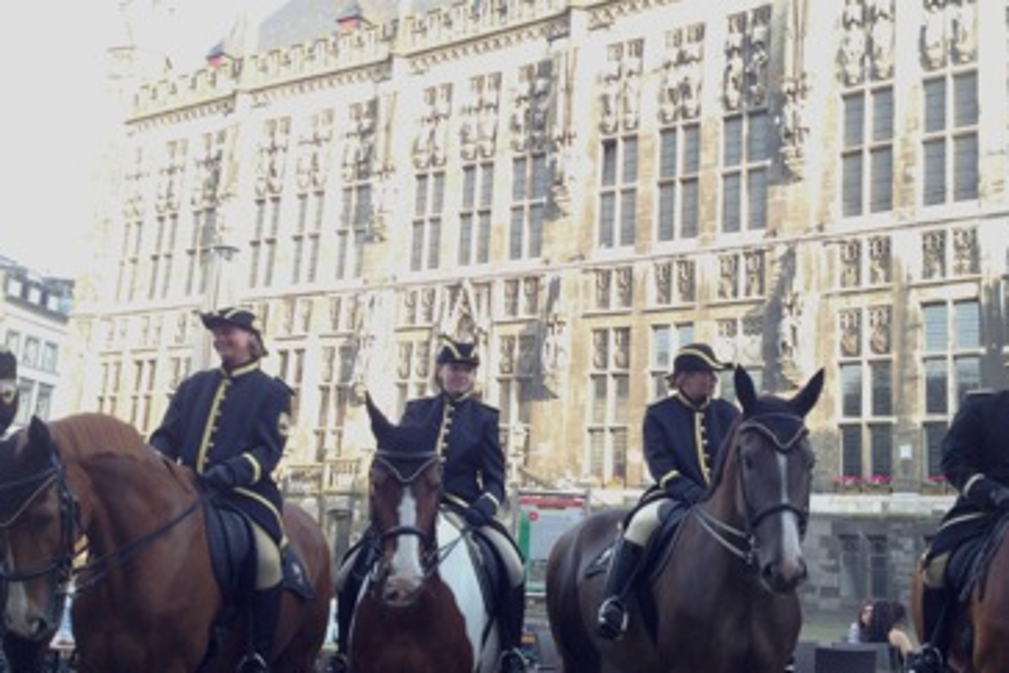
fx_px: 1234
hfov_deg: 44.3
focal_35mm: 44
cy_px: 324
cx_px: 593
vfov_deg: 30.5
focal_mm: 4.28
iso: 64
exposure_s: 1/120
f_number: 2.4
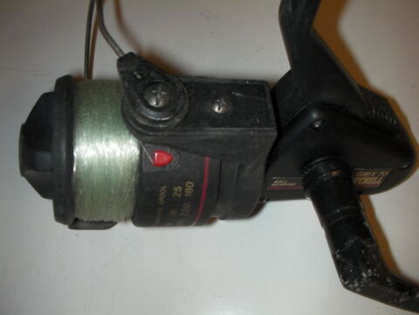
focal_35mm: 38
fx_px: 460
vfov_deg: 37.7
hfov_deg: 49.0
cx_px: 210
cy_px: 158
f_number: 5.6
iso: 200
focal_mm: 6.3
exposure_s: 1/30
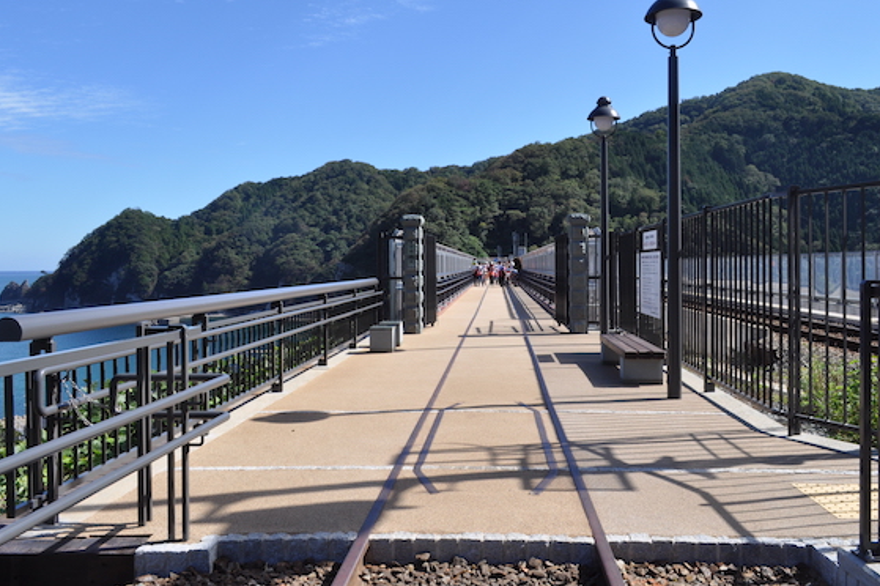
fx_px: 708
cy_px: 273
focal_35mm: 29
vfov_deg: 44.9
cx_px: 469
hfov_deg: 63.6
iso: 200
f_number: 9
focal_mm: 18
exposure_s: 1/320
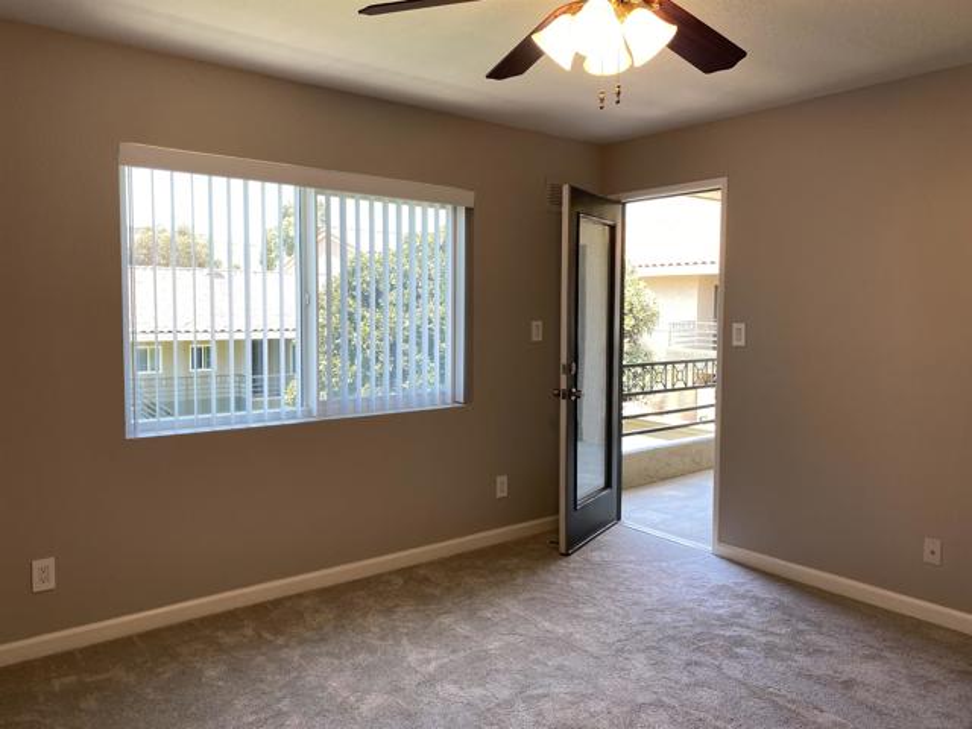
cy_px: 364
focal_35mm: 26
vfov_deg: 53.1
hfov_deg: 67.3
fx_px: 730
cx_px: 486
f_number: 1.8
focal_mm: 4.25
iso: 32
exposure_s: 1/120
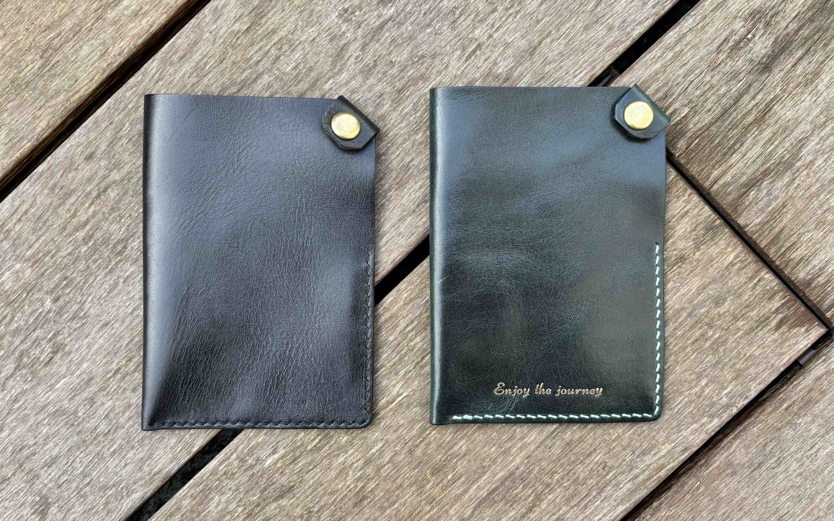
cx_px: 422
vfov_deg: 44.5
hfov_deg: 66.5
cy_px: 257
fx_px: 636
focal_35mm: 28
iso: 40
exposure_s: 1/121
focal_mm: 5.96
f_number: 1.6
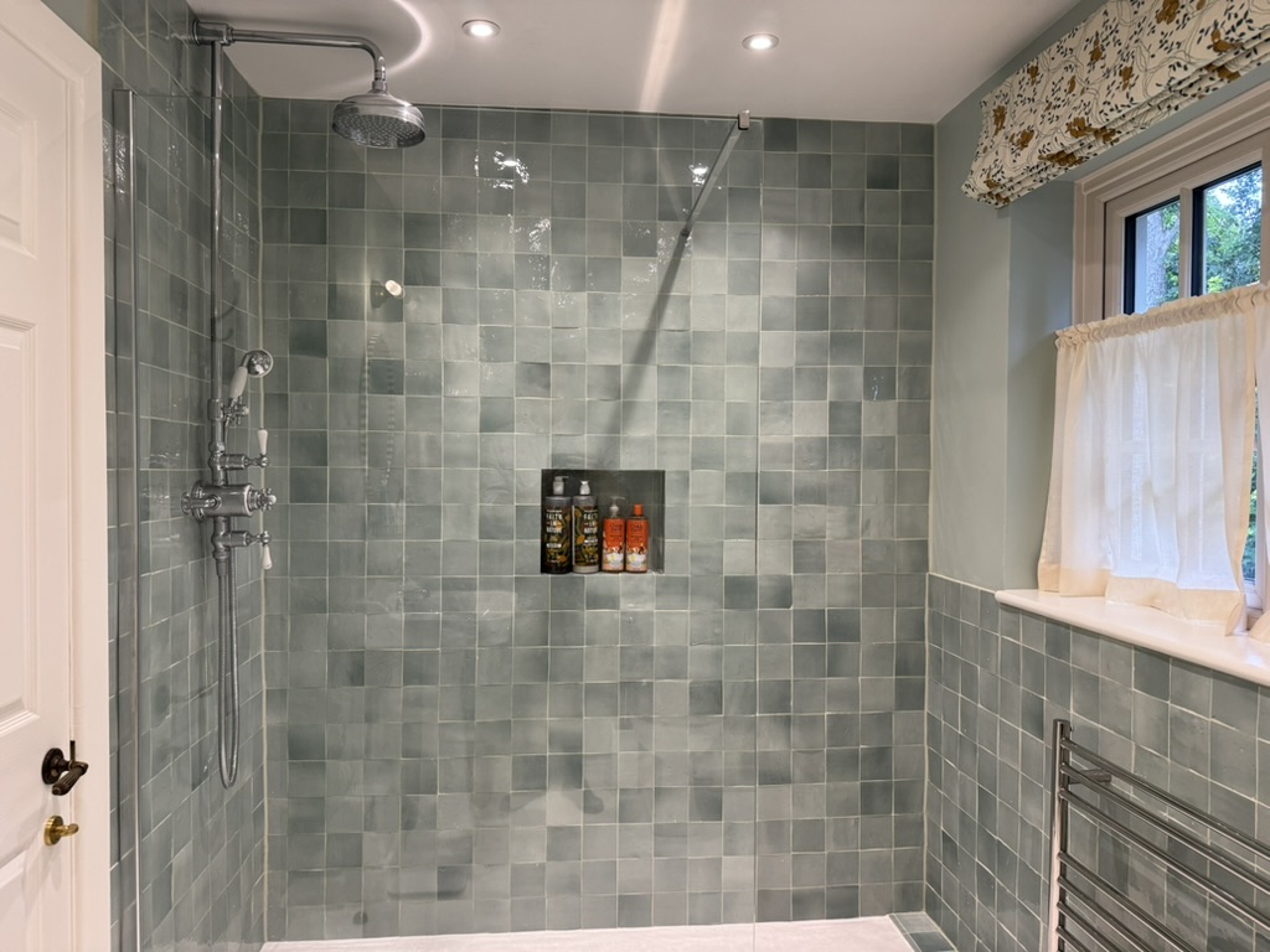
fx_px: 881
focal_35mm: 24
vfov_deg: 56.8
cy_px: 476
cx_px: 635
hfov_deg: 71.6
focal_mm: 6.76
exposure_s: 1/100
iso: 100
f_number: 1.78
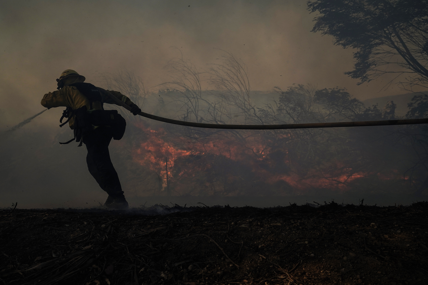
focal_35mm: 32
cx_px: 214
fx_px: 380
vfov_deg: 41.1
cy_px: 142
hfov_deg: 58.7
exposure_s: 1/2000
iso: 400
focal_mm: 32
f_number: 8
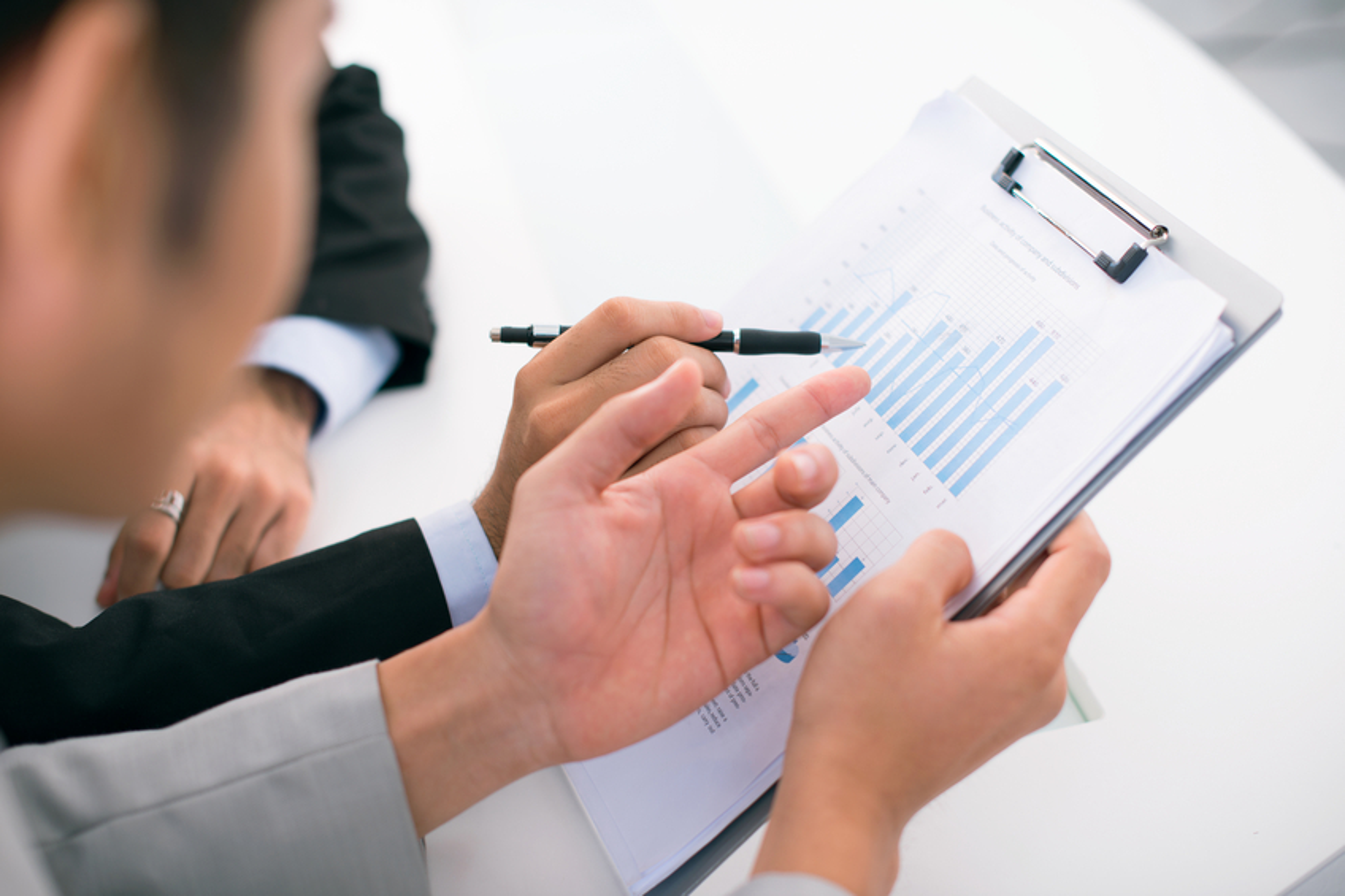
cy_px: 448
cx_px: 672
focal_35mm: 50
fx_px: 1868
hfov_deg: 39.6
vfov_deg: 27.0
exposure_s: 1/160
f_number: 2.5
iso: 100
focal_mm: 50
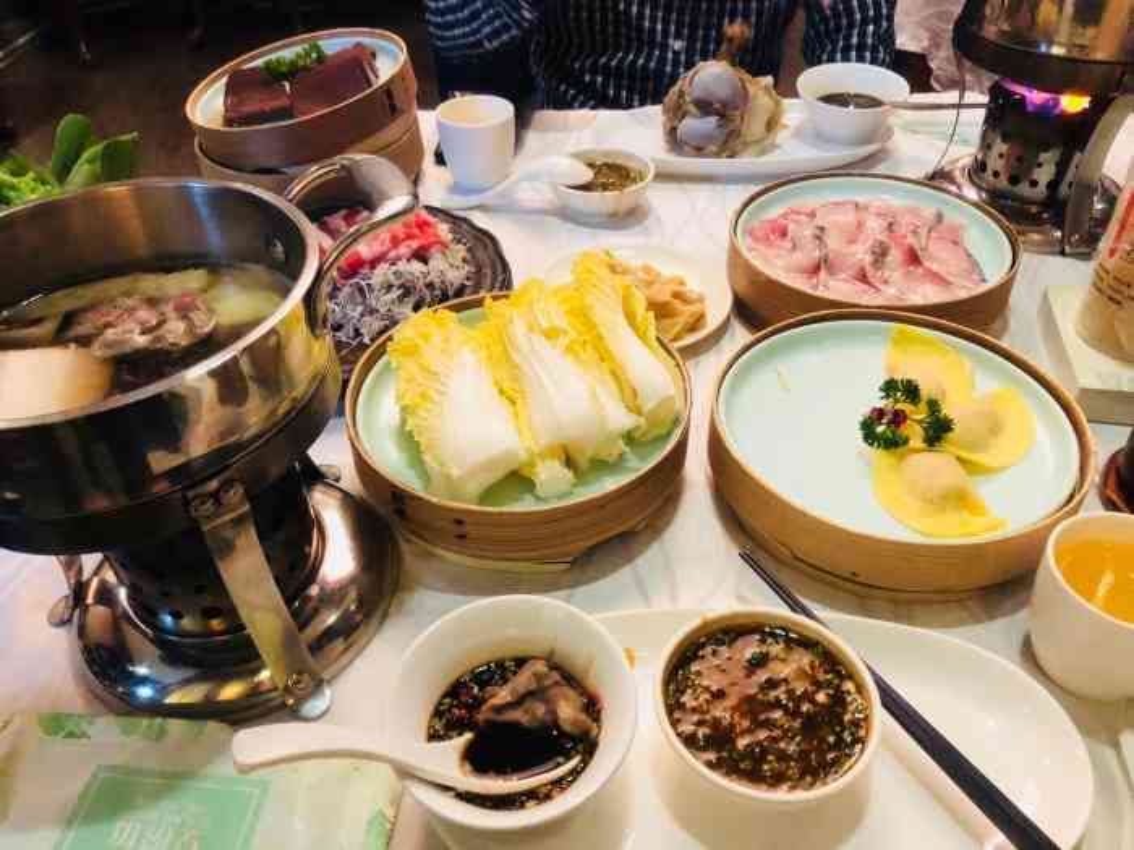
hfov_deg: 63.4
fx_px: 917
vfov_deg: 49.7
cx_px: 567
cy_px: 425
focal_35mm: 28
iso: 80
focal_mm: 3.99
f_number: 1.8
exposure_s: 1/6
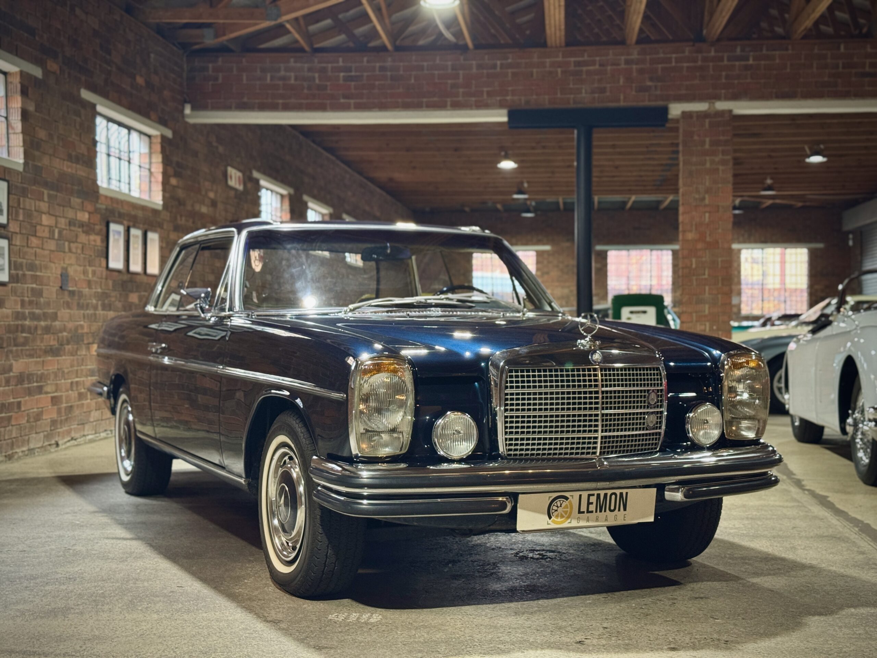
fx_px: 1216
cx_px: 438
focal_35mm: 48
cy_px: 329
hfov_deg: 39.7
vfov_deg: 30.3
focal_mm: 6.76
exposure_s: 1/33
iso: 320
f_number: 1.78
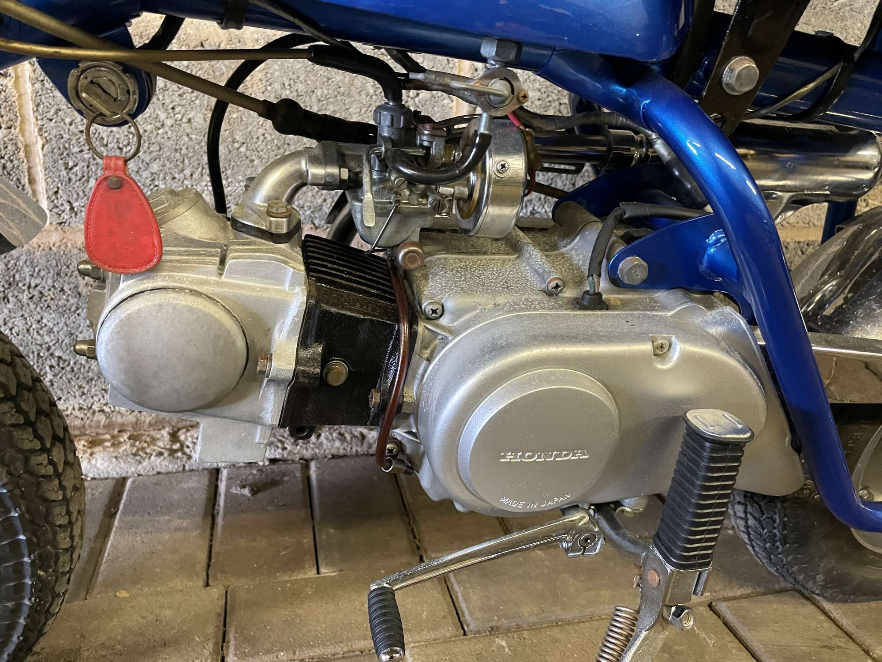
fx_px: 662
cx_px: 441
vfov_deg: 53.1
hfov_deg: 67.3
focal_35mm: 26
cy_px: 331
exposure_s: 1/33
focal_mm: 4.2
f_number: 1.6
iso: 500
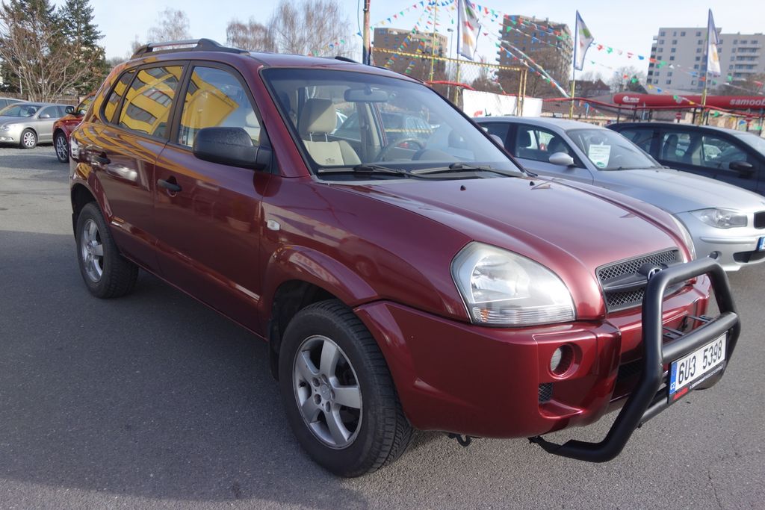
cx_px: 382
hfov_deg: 65.5
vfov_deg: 46.4
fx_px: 595
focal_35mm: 28
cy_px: 255
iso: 125
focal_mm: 10.4
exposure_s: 1/800
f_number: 2.5
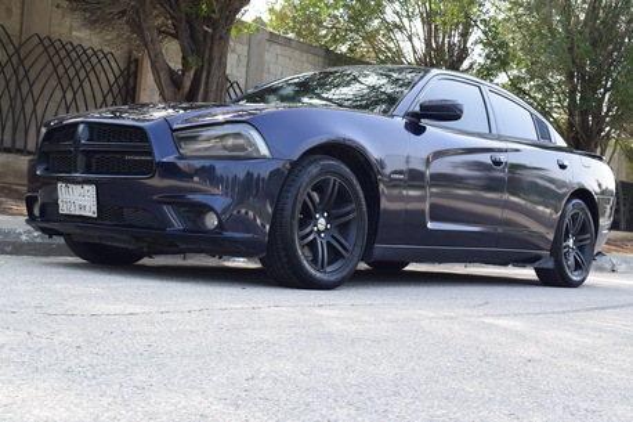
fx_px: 923
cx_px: 316
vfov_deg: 25.7
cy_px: 211
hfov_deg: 37.9
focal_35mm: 52
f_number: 10
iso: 400
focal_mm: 35
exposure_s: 1/160
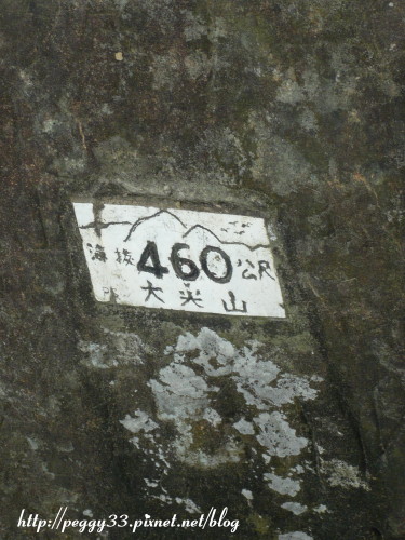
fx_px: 2480
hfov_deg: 9.3
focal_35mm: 159
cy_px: 270
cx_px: 202
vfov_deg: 12.4
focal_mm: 16.4
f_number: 5.6
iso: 100
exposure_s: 1/320
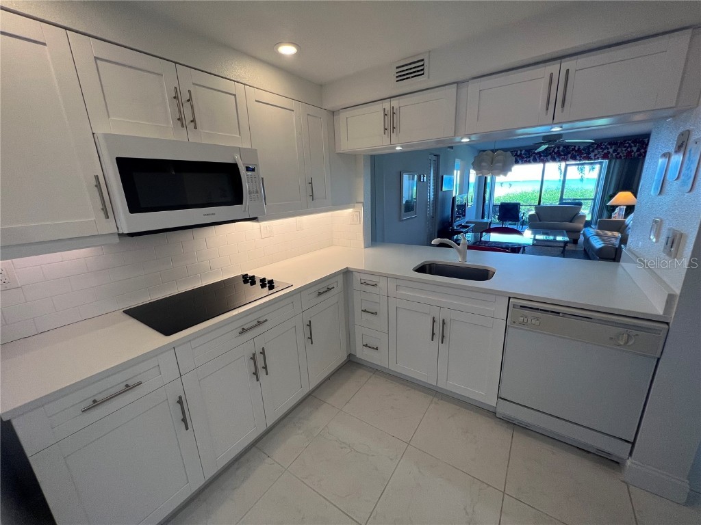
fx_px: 263
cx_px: 350
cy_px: 262
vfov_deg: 89.9
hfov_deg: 106.2
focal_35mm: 13
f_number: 1.8
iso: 100
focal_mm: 1.57
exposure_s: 1/120
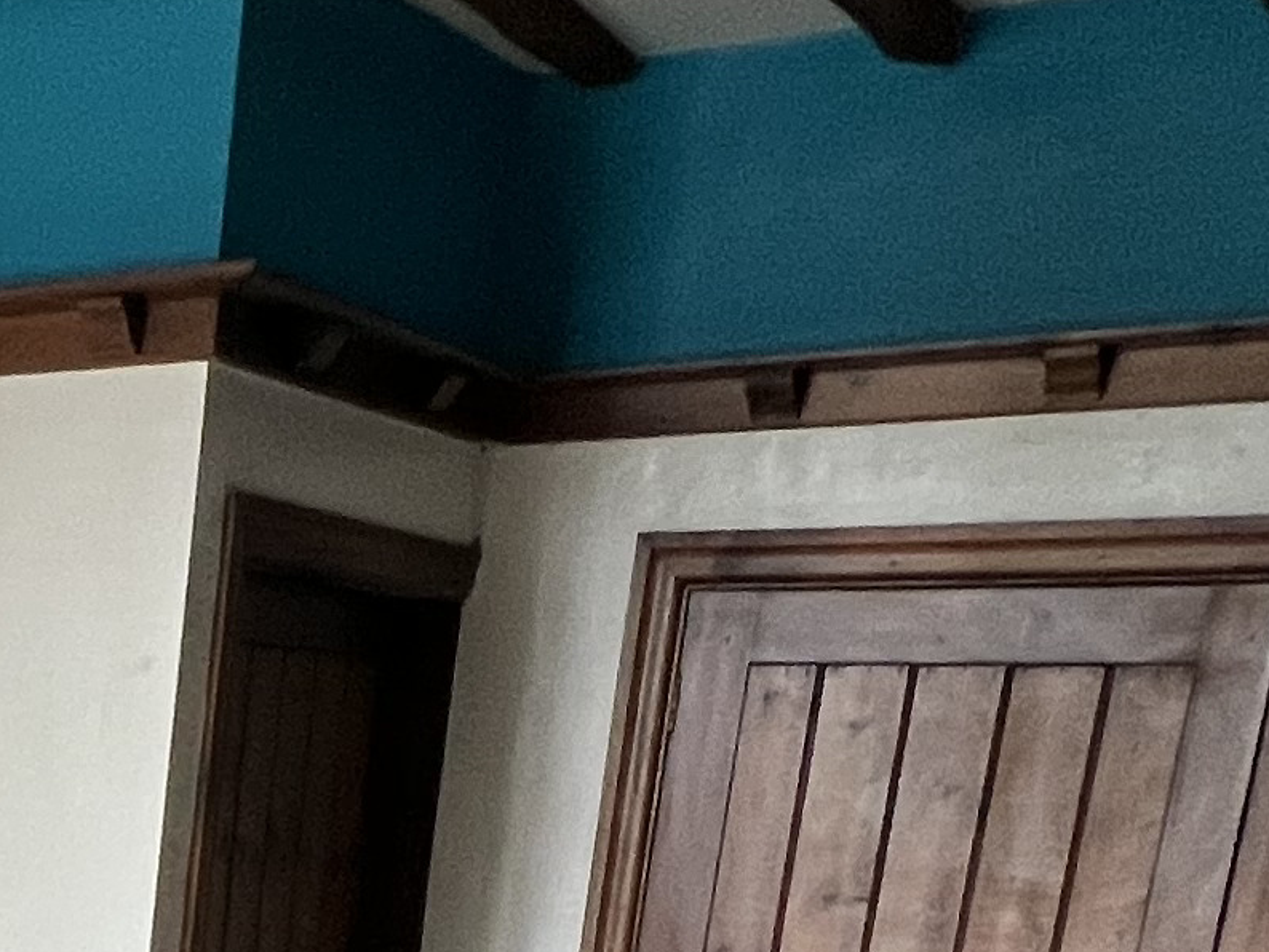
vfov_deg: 18.9
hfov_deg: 24.7
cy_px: 1524
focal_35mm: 66
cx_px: -476
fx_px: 2420
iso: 160
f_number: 1.8
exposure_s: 1/50
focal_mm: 1.57
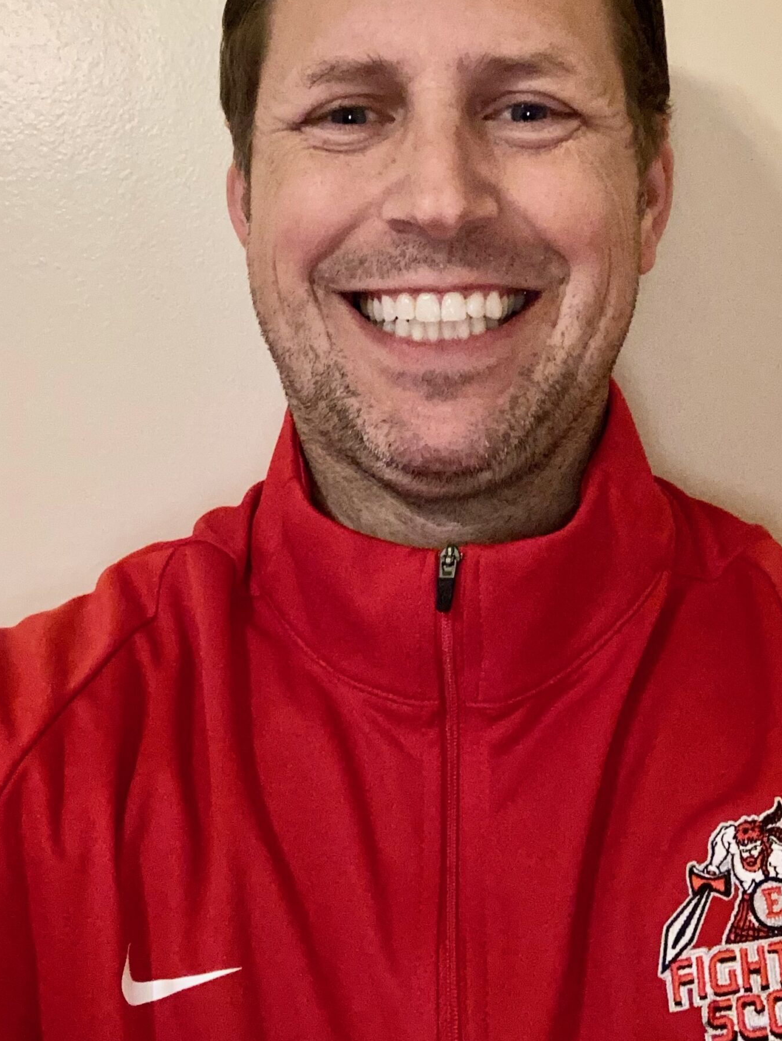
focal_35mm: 46
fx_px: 1384
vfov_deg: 40.5
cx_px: 438
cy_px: 322
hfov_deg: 31.5
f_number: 2.2
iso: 400
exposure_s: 1/34
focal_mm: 2.87
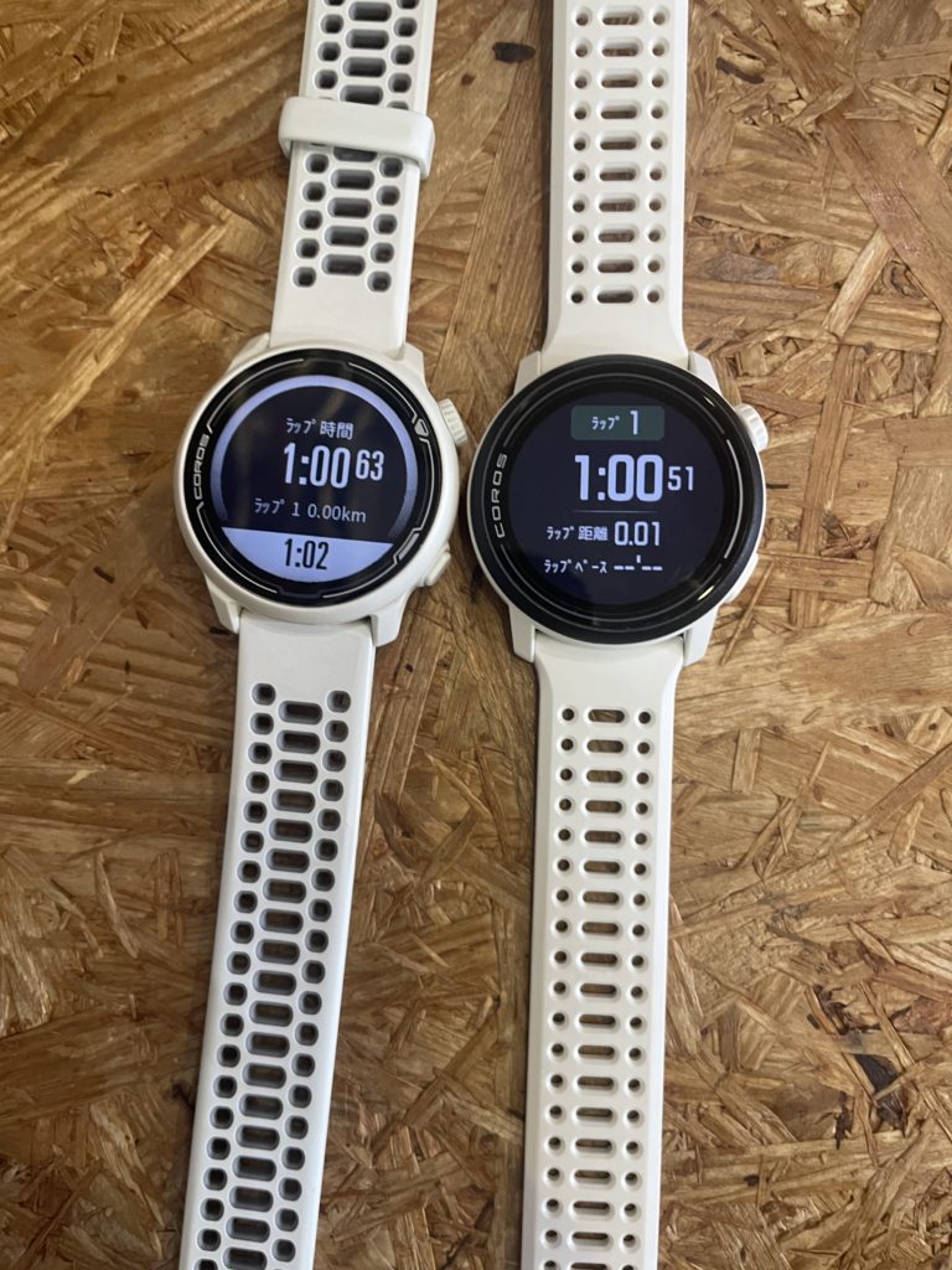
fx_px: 953
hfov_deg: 53.1
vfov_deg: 67.3
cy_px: 635
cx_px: 476
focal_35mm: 26
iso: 200
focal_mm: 4.2
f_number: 1.6
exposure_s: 1/50
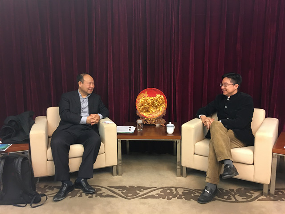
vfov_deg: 48.2
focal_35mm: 29
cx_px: 142
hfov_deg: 61.7
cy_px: 107
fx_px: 239
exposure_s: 1/10
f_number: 2.2
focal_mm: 4.15
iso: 100
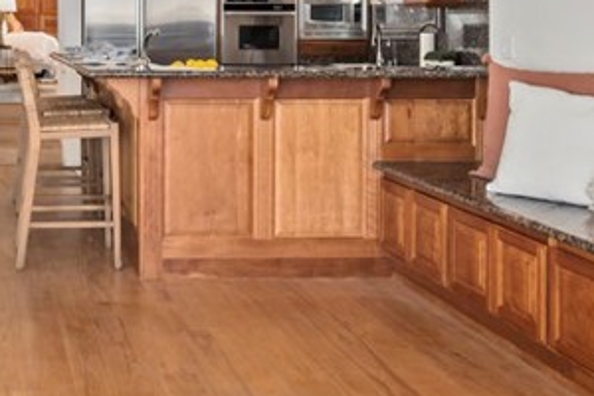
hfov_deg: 32.3
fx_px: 957
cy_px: -17
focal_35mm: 58
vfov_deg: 22.3
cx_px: 28
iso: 400
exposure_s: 1/2
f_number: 11
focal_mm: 17
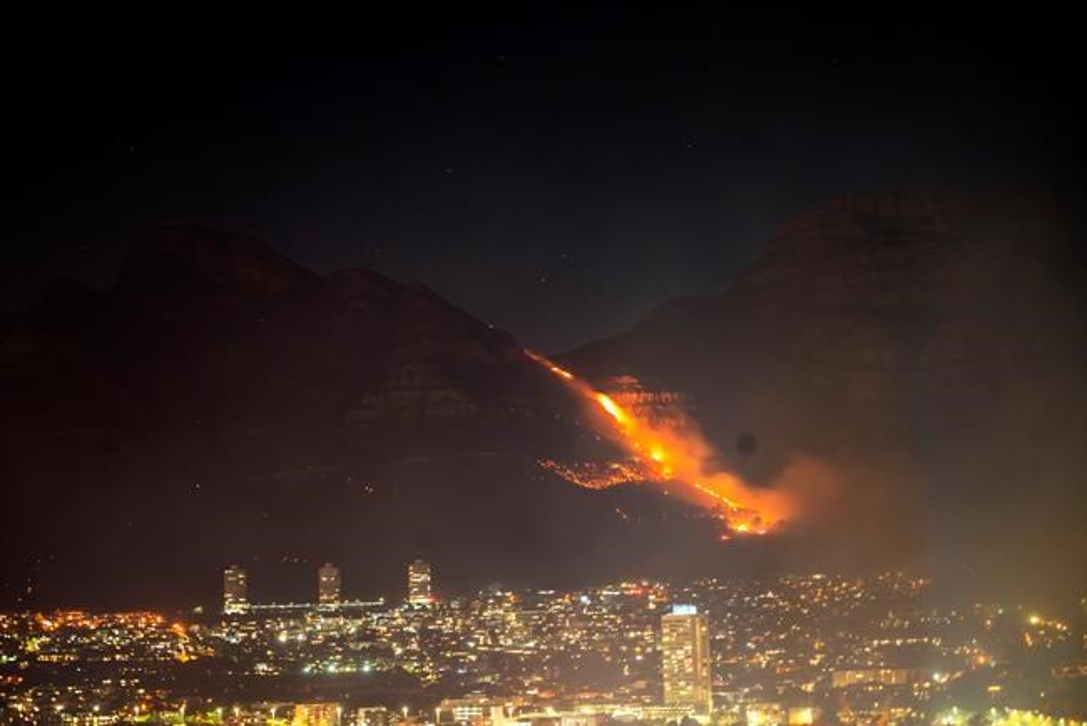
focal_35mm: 70
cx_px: 544
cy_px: 363
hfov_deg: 28.8
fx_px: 2114
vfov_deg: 19.5
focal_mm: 70
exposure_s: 2
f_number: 4
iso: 1000
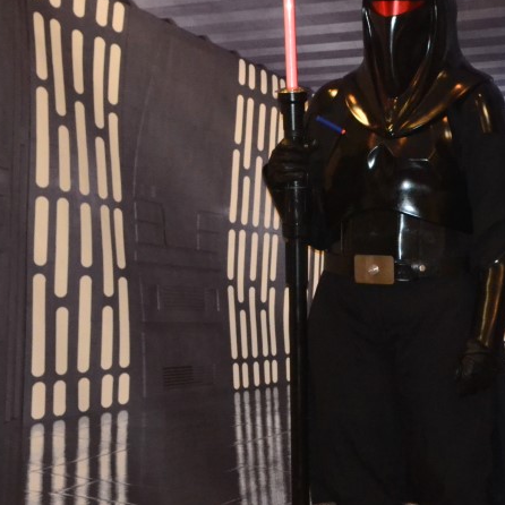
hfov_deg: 10.9
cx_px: 529
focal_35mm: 158
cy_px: 212
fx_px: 2608
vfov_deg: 11.1
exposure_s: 1/60
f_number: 7.1
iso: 3200
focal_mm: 48
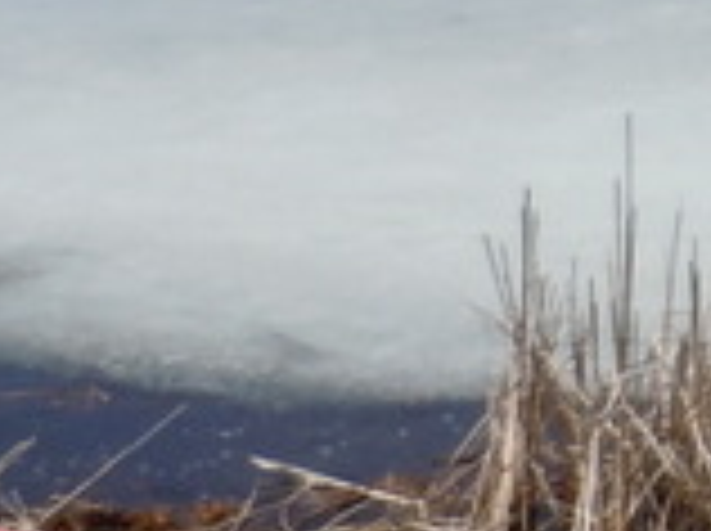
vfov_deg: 10.1
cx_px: 1323
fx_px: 2912
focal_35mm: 142
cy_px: -225
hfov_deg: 12.6
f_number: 7.4
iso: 100
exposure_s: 1/320
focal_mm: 5
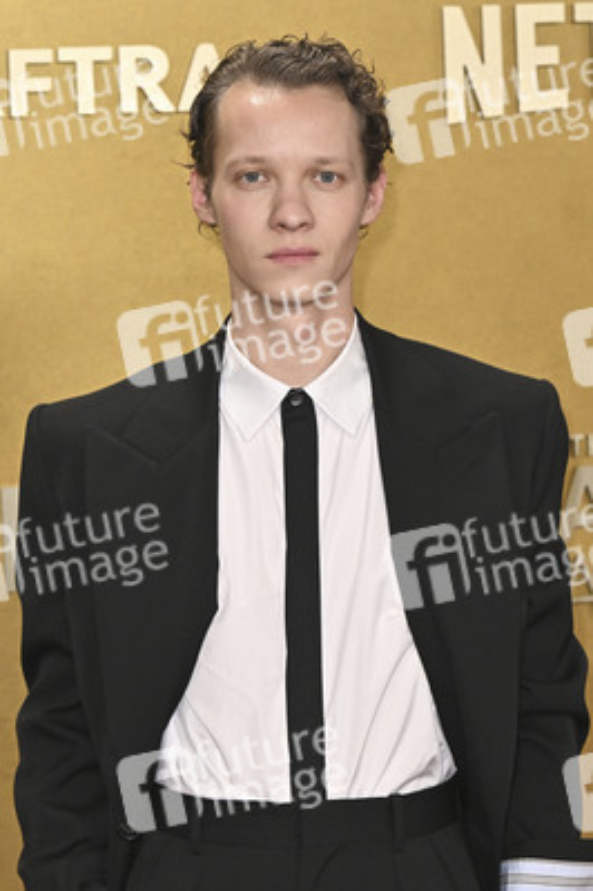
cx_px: 296
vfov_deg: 14.3
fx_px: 3564
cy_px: 446
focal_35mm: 144
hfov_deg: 9.5
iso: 2500
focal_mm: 96
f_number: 5.6
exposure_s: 1/320
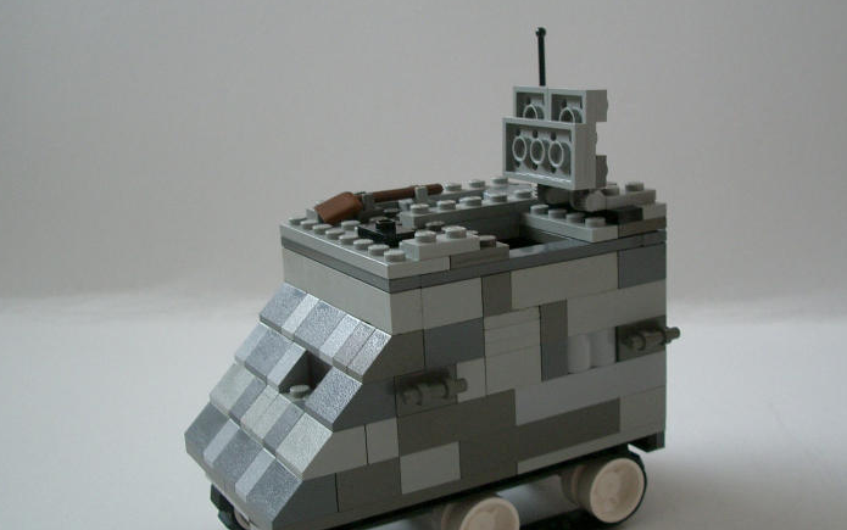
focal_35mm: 50
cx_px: 461
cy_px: 273
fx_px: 1155
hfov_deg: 40.3
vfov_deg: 25.9
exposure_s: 1/50
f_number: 2.8
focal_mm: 6.8
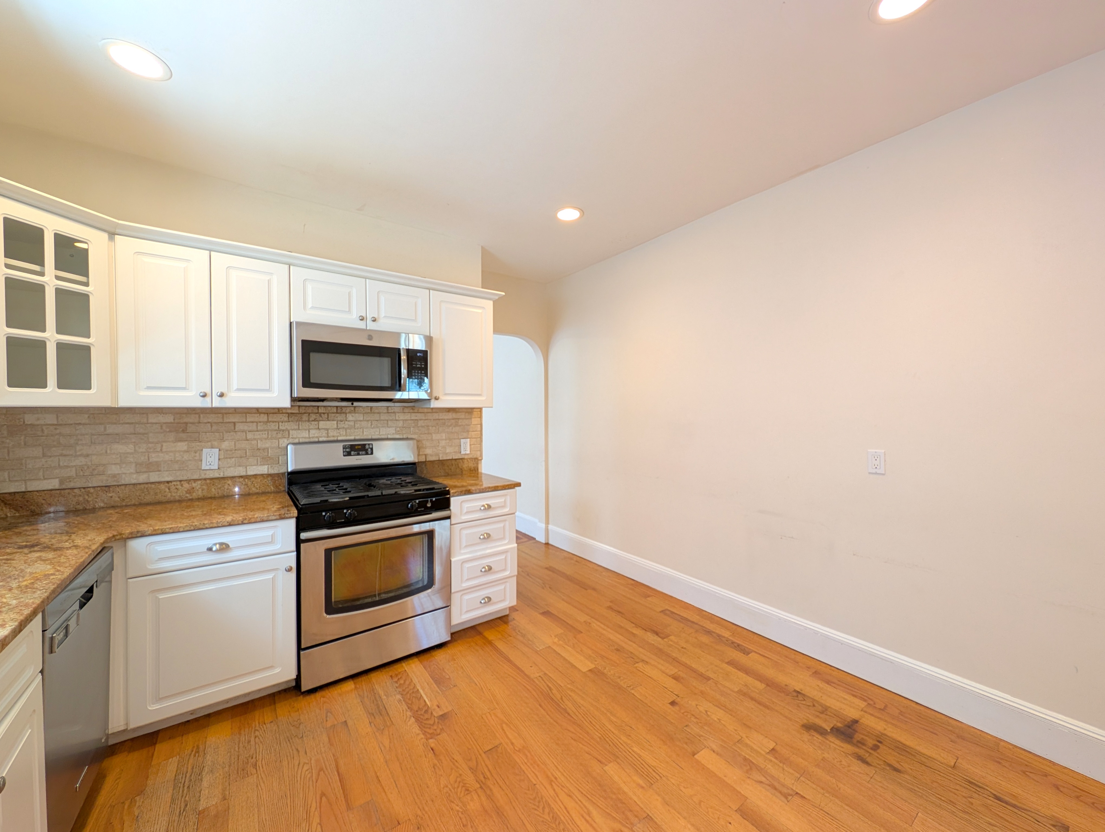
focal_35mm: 12
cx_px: 552
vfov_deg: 94.6
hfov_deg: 110.5
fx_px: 384
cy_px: 416
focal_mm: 2.23
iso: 119
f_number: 1.95
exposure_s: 1/42.9
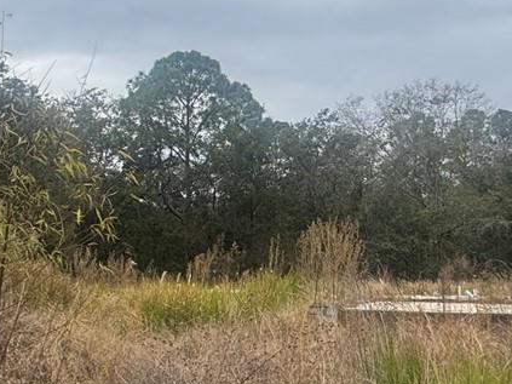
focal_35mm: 53
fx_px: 784
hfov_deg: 35.9
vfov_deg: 27.5
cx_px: 183
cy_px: 195
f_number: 2.2
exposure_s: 1/879
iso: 40
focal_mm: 2.22
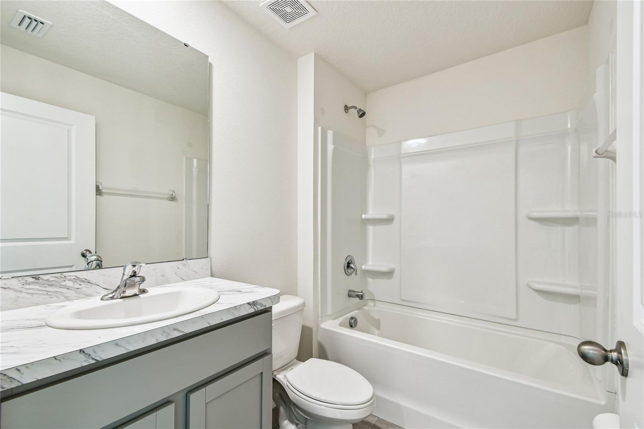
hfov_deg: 100.4
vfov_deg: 77.3
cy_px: 214
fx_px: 268
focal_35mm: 15
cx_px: 322
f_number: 7.1
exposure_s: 1/5
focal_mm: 10
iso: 100
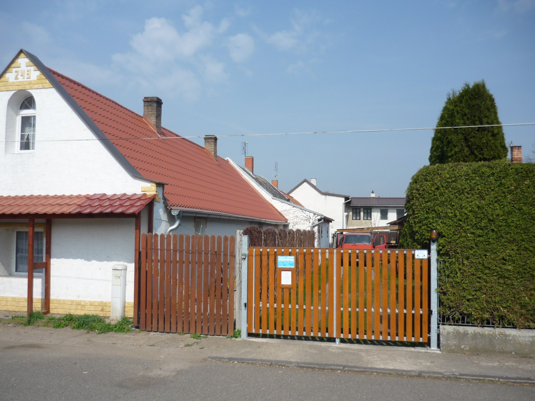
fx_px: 510
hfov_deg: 55.4
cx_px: 268
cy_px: 200
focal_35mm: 33
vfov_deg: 42.9
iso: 100
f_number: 8
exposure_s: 1/250
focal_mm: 5.5
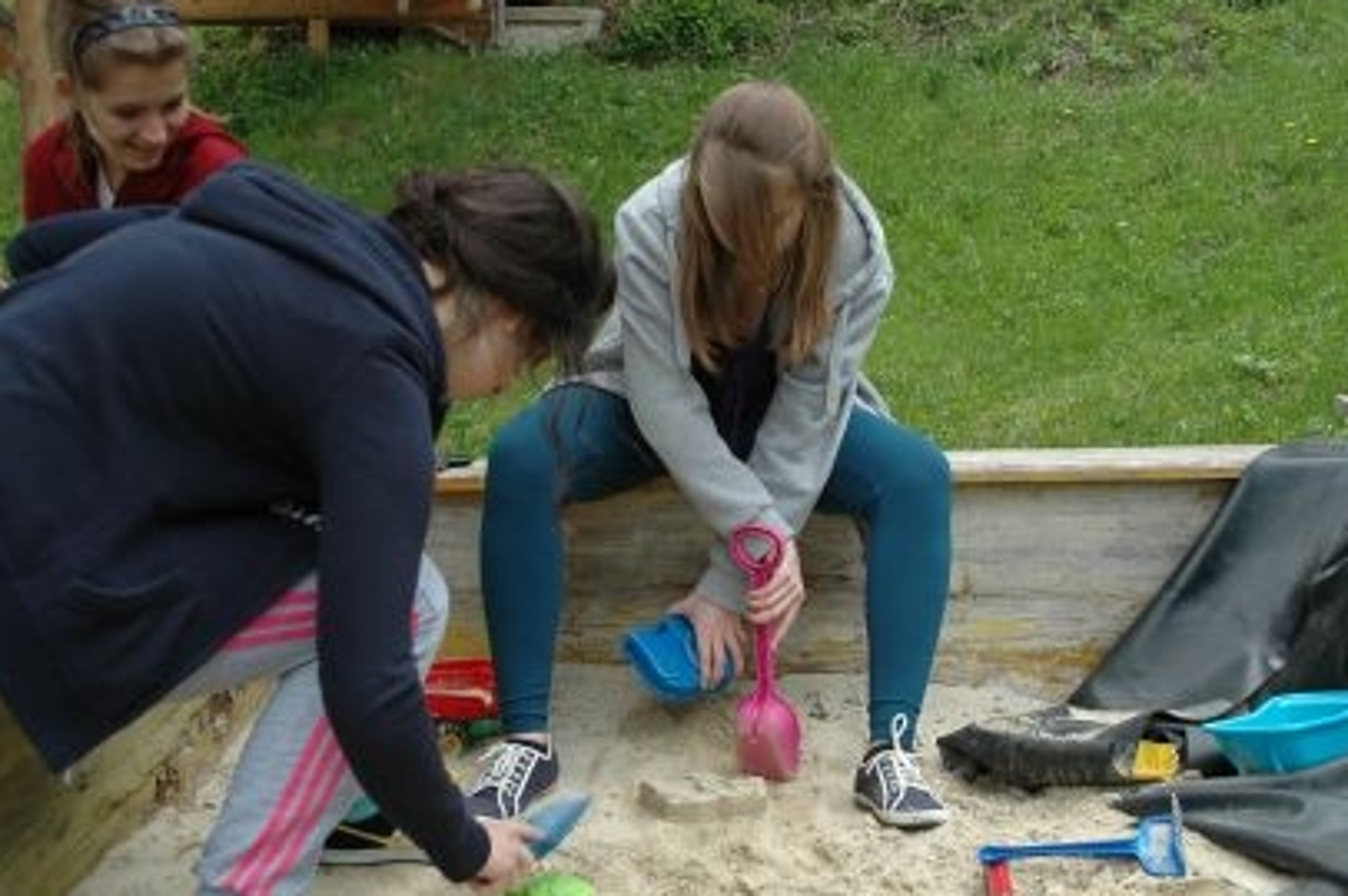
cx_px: 667
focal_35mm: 43
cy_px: 581
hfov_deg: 45.8
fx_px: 1597
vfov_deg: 31.2
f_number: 3.8
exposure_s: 1/320
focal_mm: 21
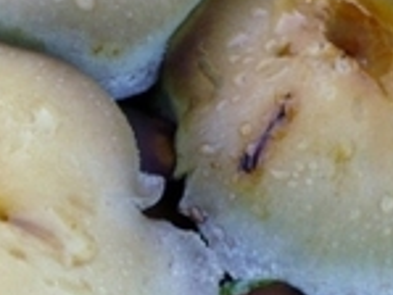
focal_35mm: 149
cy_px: 203
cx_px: 8
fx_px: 1693
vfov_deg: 10.0
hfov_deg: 13.1
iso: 100
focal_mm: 6.1
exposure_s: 1/100
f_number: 2.8
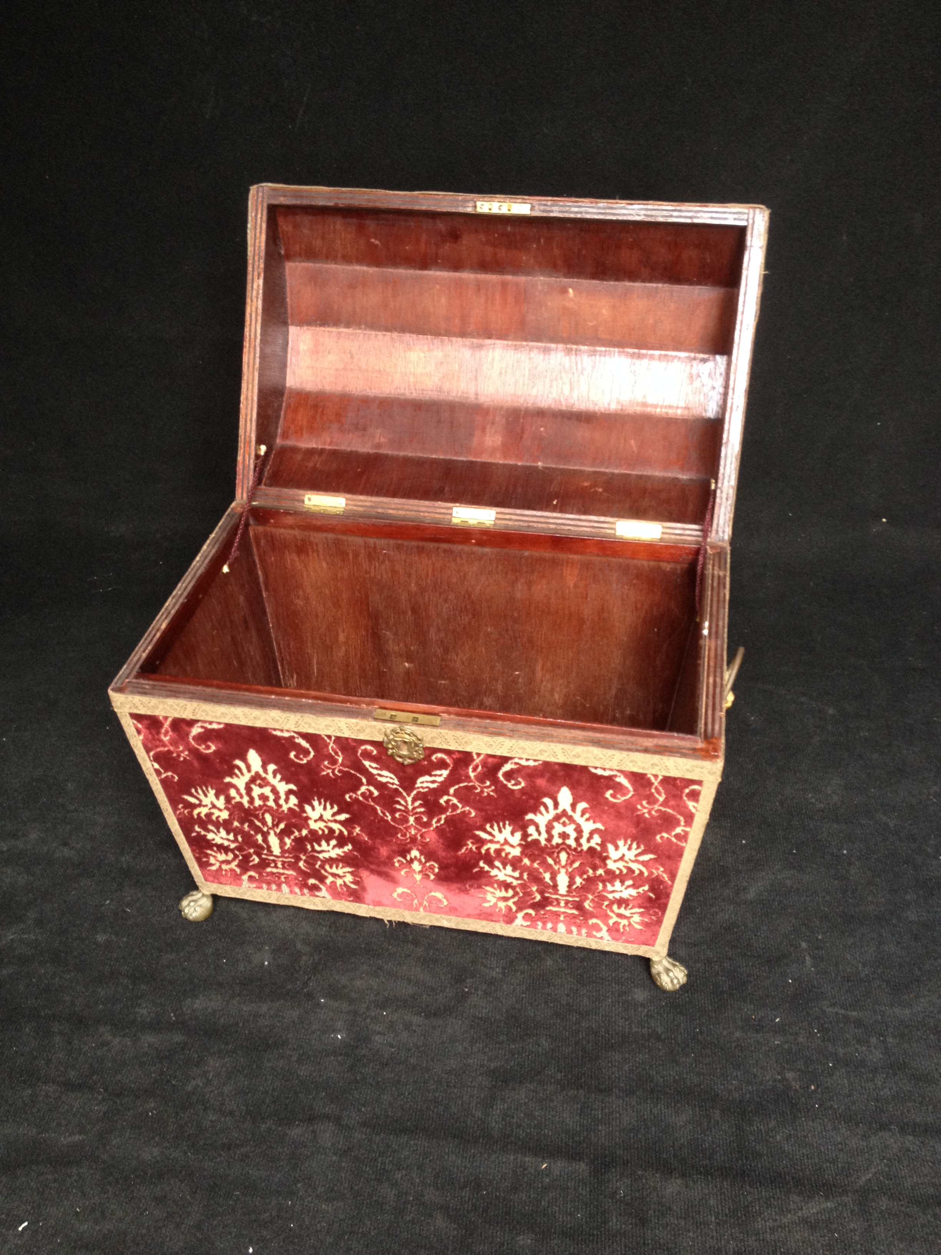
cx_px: 470
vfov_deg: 52.6
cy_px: 628
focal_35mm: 35
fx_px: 1269
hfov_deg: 40.7
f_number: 2.4
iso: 125
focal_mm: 4.28
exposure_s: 1/20
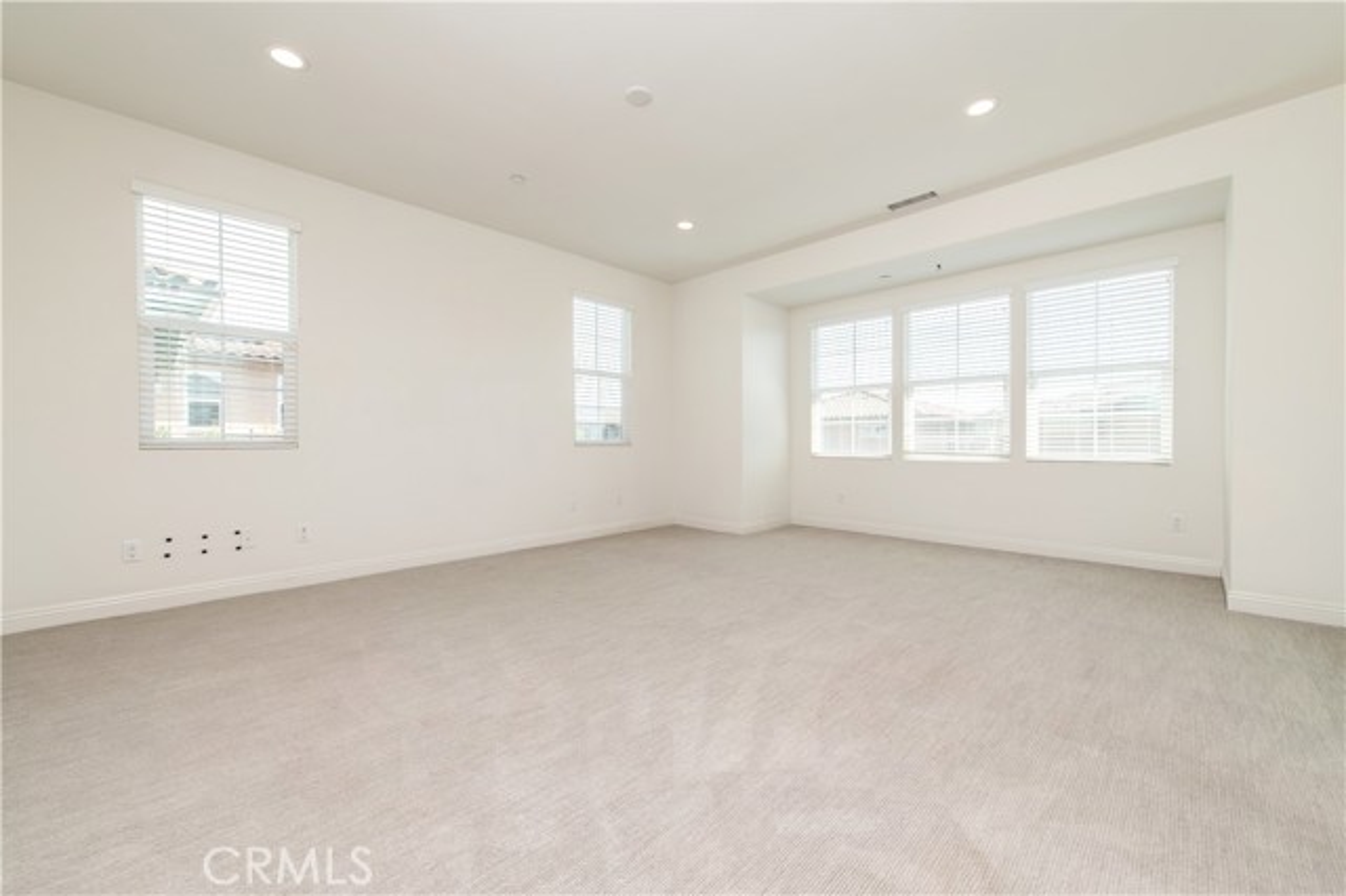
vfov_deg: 81.1
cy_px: 448
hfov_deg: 104.3
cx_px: 673
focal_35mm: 14
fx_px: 523
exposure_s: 1/125
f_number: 5.6
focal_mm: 14
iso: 110
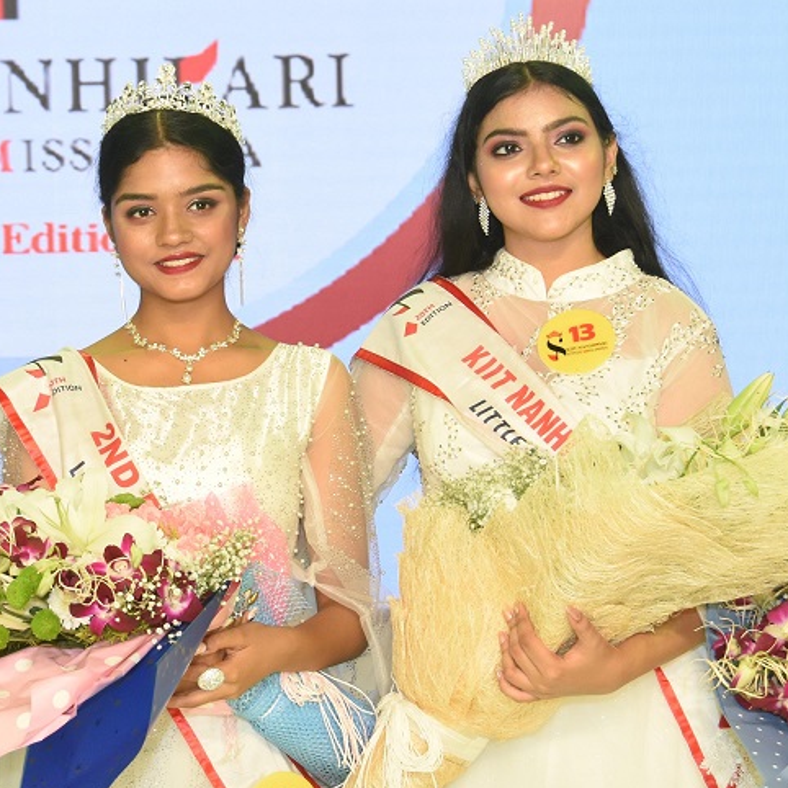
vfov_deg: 13.7
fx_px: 3271
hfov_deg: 13.7
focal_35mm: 127
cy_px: 481
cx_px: 275
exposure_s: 1/160
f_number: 6.3
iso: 800
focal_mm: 40
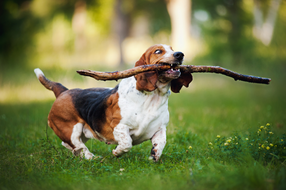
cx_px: 143
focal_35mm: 200
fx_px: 1588
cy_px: 95
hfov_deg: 10.3
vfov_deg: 6.9
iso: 800
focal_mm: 200
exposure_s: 1/1000
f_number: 3.2
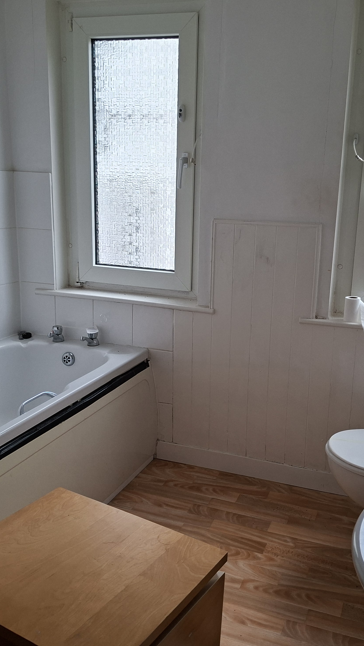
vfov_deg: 58.0
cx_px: 220
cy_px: 325
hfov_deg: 34.5
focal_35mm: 34
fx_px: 583
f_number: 1.8
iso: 50
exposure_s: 1/132
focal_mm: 5.54
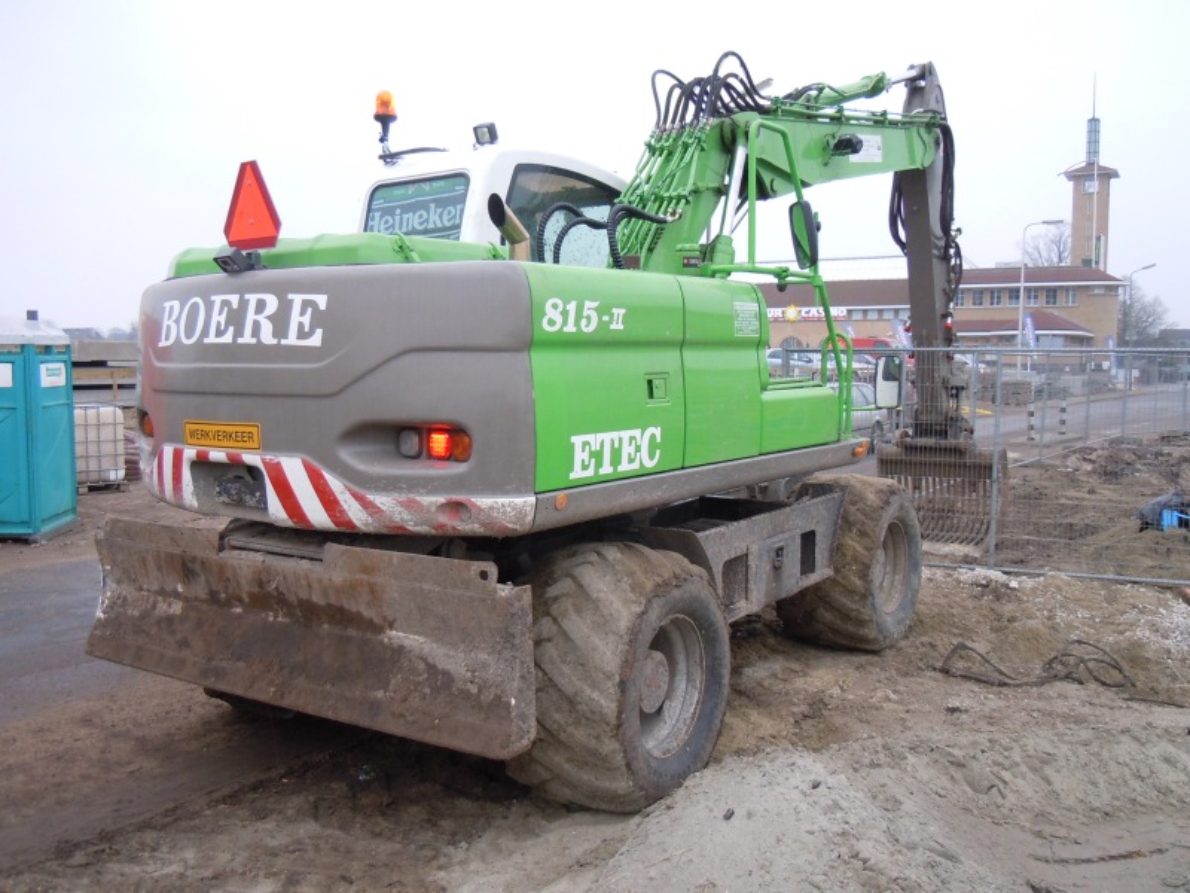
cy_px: 446
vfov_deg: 46.8
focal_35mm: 30
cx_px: 595
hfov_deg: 60.0
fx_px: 1031
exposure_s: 1/60
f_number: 3.5
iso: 200
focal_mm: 5.4
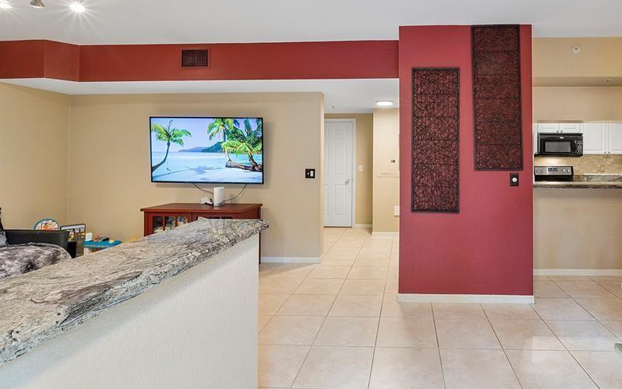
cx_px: 404
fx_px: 339
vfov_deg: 59.1
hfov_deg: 82.7
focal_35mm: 20
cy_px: 152
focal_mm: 10
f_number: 11
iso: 160
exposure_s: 1/1.67
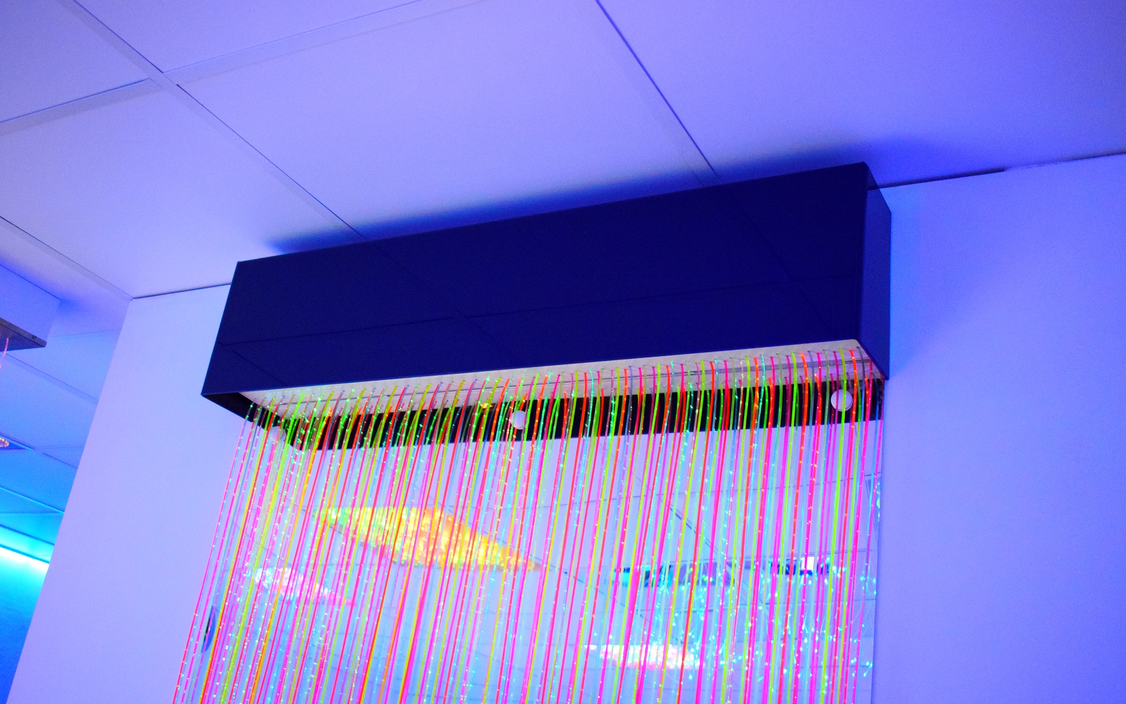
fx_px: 1136
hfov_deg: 52.7
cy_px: 376
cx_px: 565
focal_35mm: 37
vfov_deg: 34.4
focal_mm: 24
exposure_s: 1/60
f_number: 4
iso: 2800
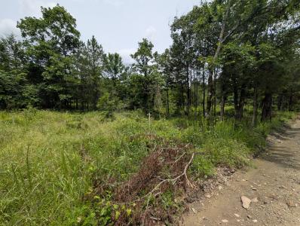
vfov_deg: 94.7
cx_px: 150
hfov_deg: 110.4
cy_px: 113
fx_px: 104
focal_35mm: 12
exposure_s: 1/3257
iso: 54
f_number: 1.7
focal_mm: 2.02
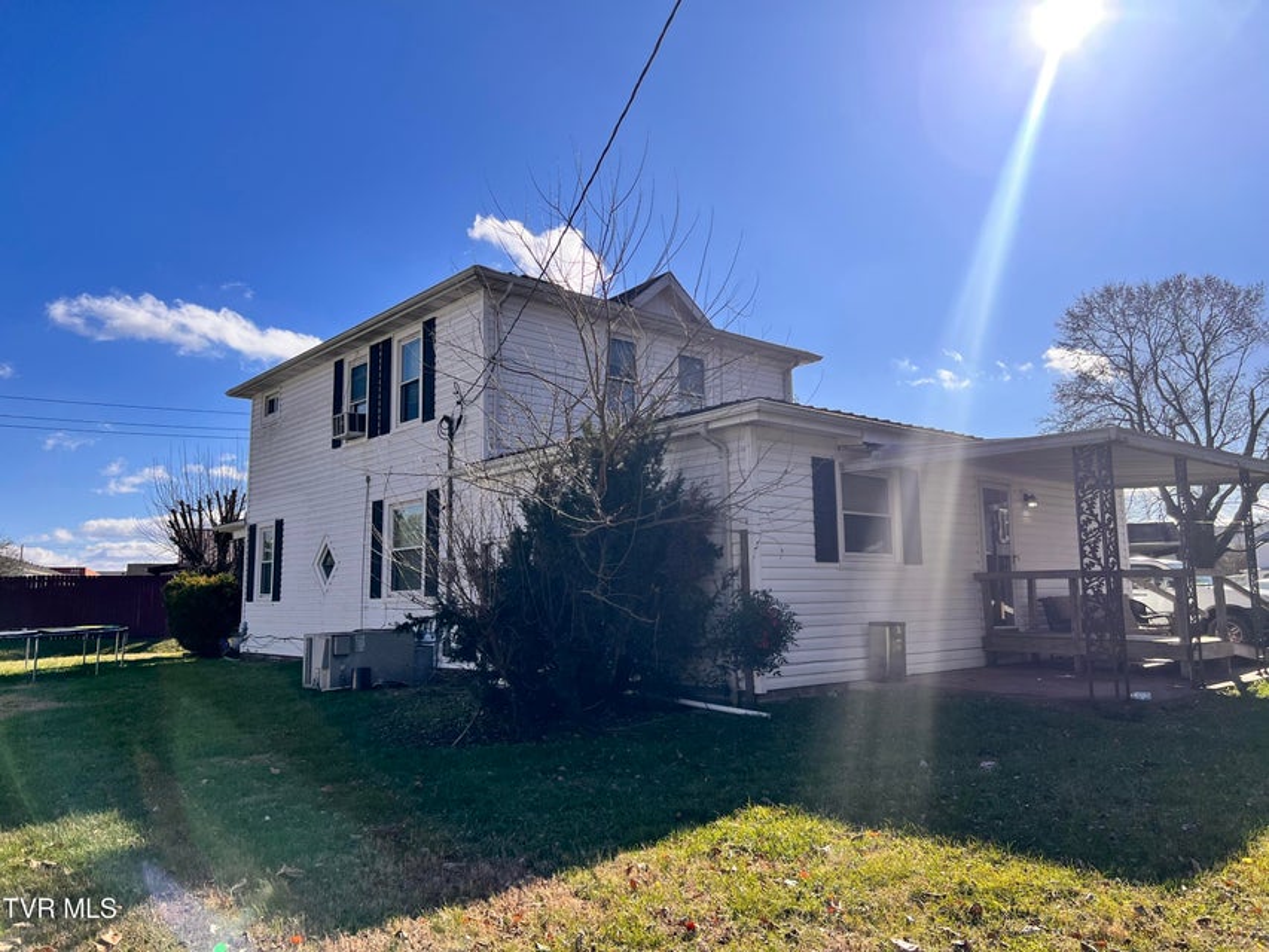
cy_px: 476
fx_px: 953
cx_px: 634
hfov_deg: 67.3
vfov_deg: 53.1
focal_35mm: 26
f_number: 1.5
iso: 50
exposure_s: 1/6211
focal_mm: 5.7
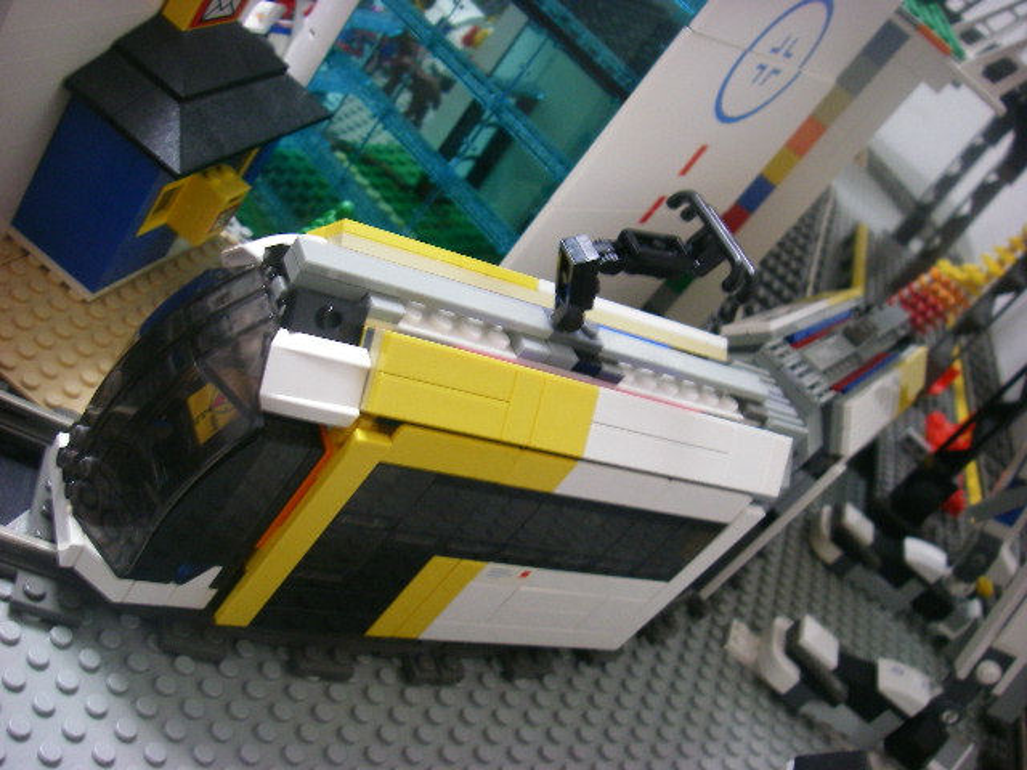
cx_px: 514
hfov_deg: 49.0
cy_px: 385
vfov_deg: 37.7
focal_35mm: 38
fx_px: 1127
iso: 200
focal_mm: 6.3
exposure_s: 1/8
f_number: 3.3
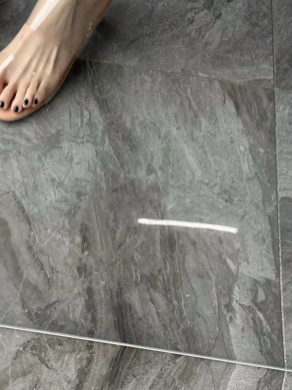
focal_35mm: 52
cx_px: -23
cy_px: 304
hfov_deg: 26.0
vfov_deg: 35.8
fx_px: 585
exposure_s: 1/121
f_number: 1.78
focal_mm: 6.76
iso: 80
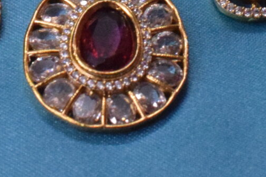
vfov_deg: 5.4
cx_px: 47
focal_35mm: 243
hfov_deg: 8.5
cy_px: -262
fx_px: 1795
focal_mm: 32
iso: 6400
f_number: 11
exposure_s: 1/60
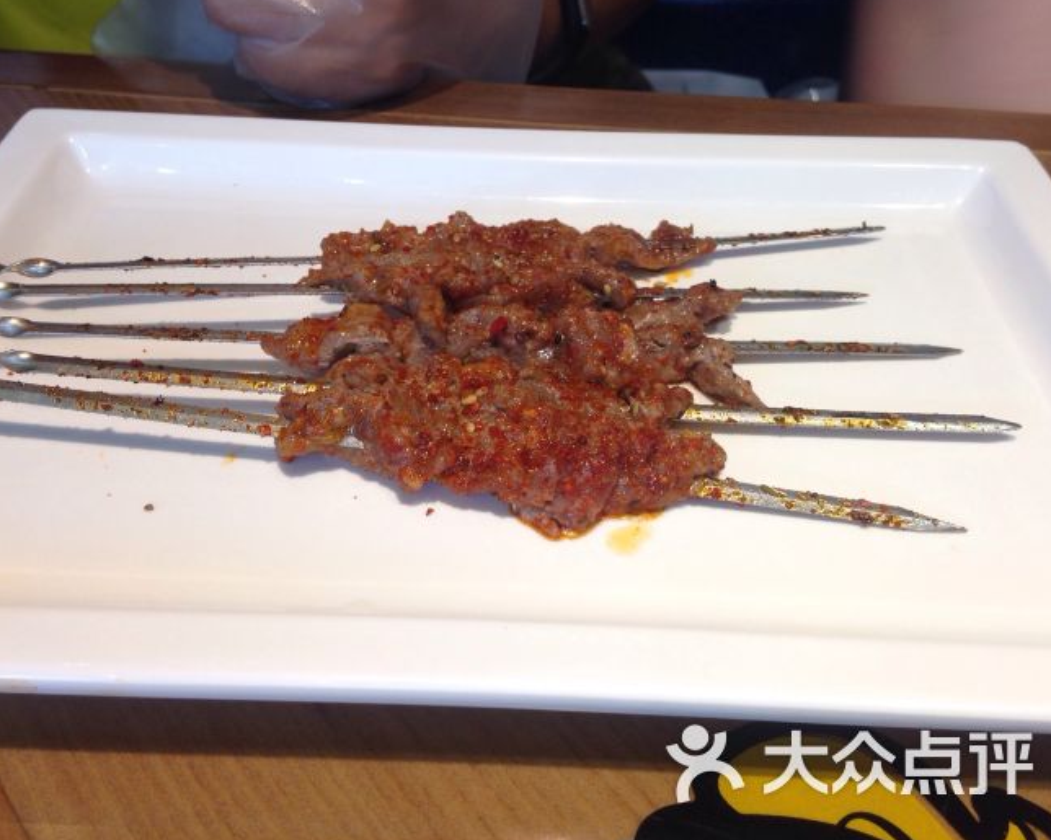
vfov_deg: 42.2
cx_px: 504
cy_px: 420
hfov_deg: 51.5
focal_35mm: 35
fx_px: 1089
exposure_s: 1/30
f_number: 2.4
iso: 50
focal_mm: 4.12
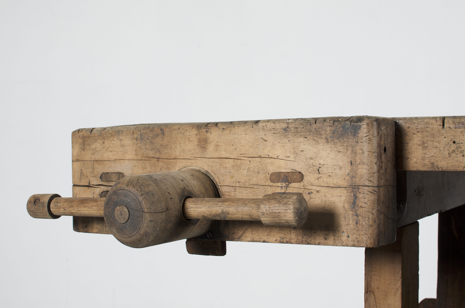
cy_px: 154
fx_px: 677
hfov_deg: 37.9
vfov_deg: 25.6
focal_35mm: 52
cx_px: 232
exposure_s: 1/125
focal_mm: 35
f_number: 6.3
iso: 100
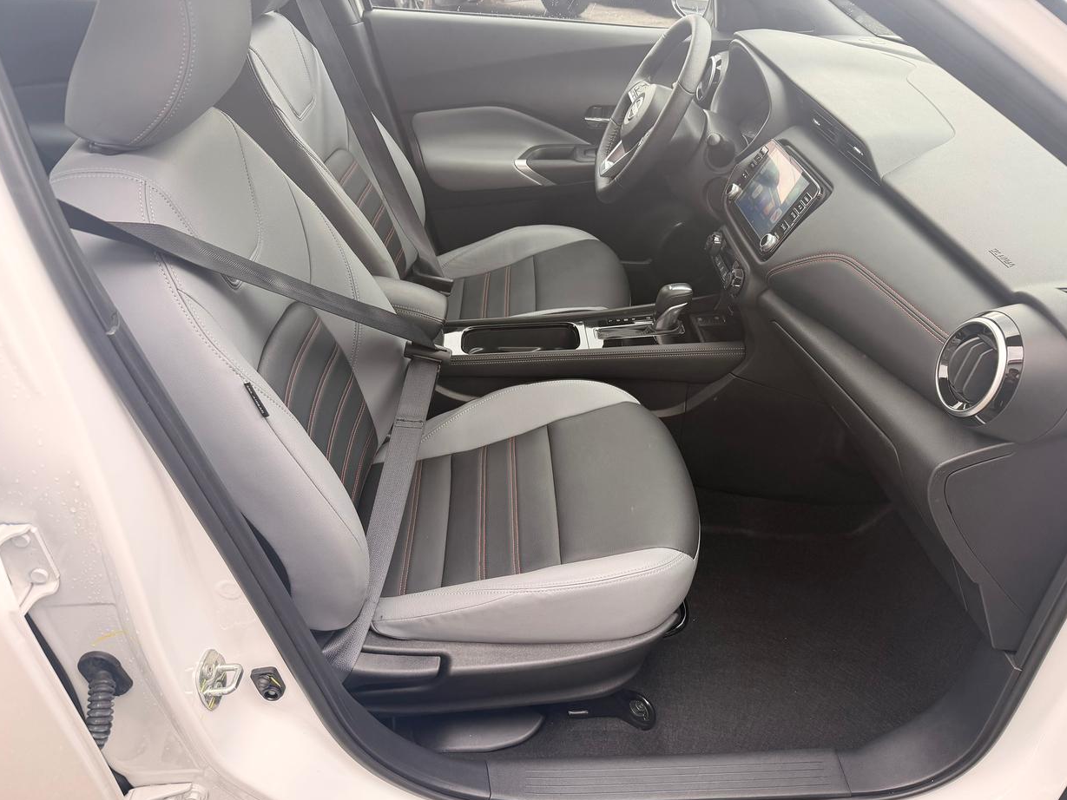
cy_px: 415
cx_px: 546
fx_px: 771
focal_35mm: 25
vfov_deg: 54.9
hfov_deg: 69.4
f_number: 1.78
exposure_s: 1/461
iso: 100
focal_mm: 6.76
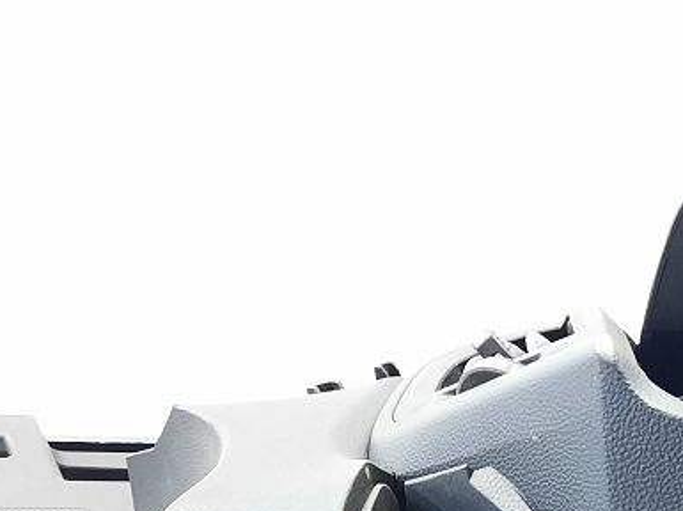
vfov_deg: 17.4
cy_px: 708
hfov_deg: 22.4
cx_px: 885
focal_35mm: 78
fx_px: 1538
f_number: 2
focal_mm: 4.6
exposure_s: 1/33
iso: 320
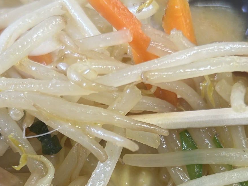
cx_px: 114
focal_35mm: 60
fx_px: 430
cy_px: 141
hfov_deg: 32.2
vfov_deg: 24.1
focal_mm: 5.7
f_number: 1.5
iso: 80
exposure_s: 1/100
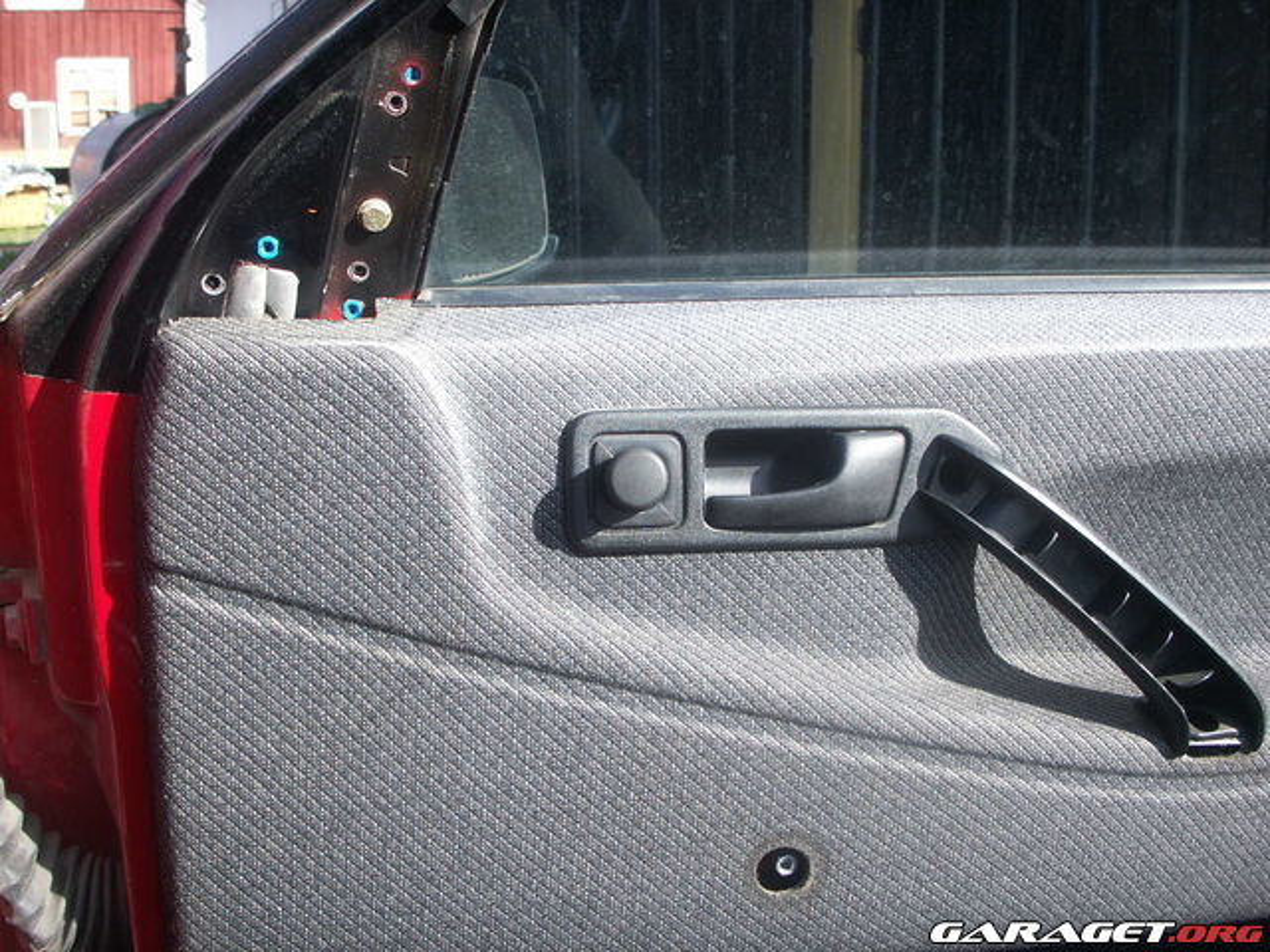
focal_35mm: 37
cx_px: 635
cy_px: 476
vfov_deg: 38.7
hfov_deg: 50.1
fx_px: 1357
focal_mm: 7.7
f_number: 3.5
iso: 50
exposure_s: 1/200
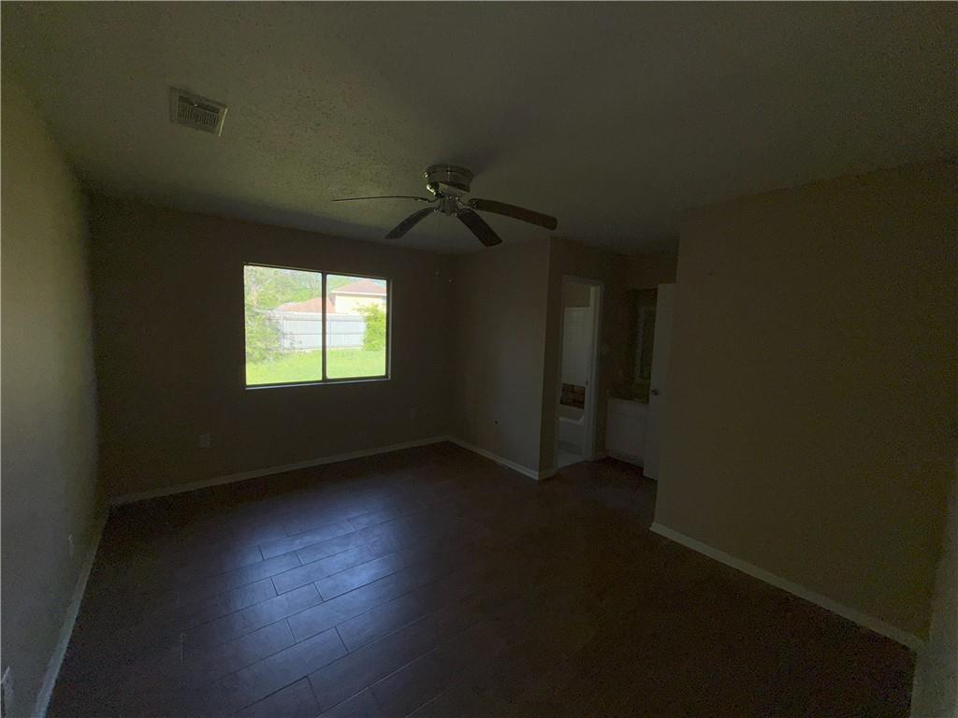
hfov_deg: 102.1
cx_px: 479
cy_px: 359
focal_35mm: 14
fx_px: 387
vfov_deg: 85.7
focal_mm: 2.22
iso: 16
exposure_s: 1/186
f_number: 2.2
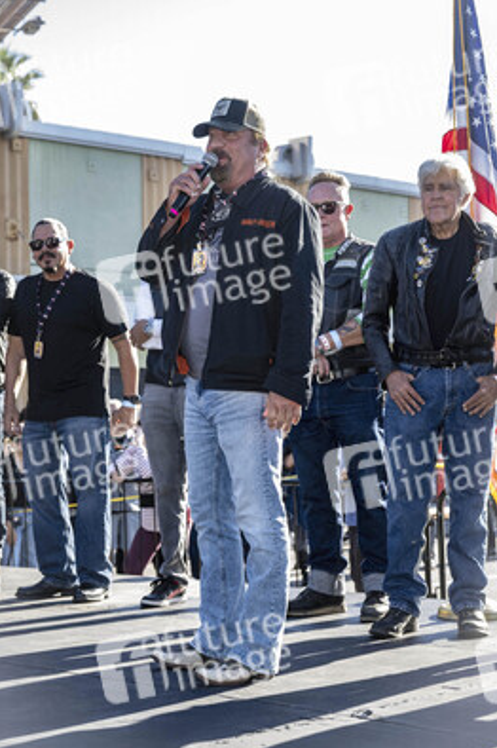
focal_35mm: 66
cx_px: 248
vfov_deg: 30.5
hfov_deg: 20.6
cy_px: 374
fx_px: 1369
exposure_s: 1/200
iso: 400
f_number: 5.6
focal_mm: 65
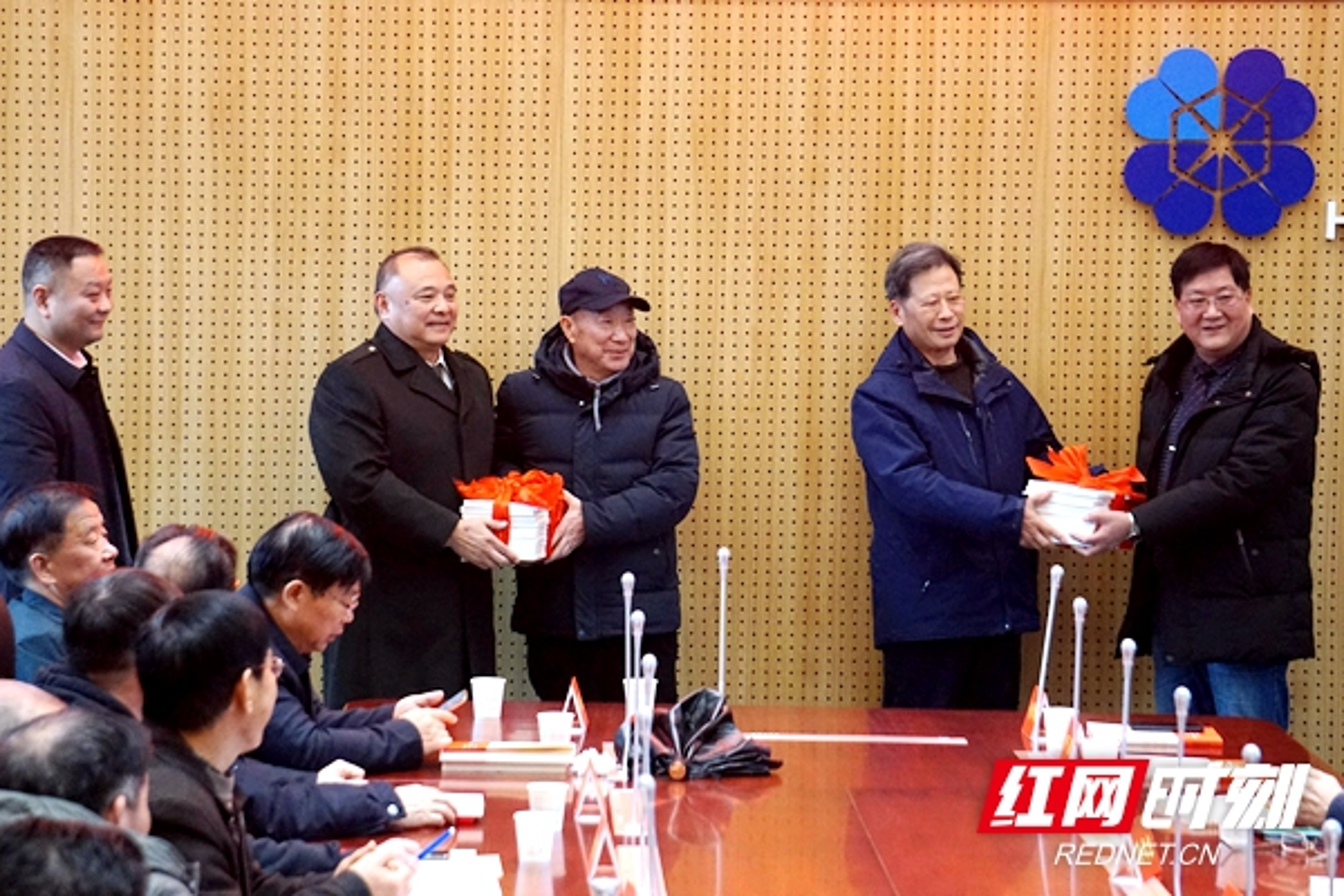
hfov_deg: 16.3
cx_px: 672
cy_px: 448
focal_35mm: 126
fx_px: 4704
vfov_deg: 10.9
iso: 3200
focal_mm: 84
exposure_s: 1/60
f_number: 5
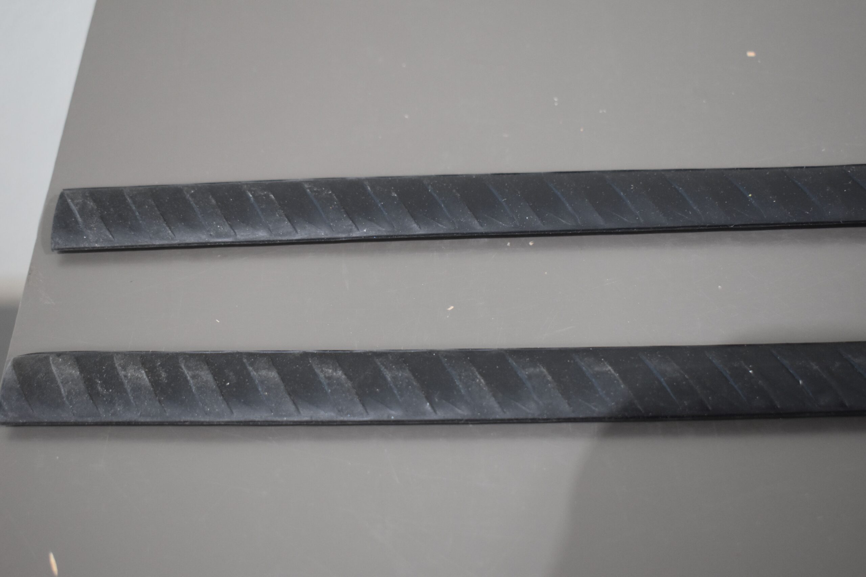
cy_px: 288
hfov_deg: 37.8
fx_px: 1263
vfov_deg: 25.8
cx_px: 433
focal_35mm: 52
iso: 1100
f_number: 4.5
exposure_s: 1/125
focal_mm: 35
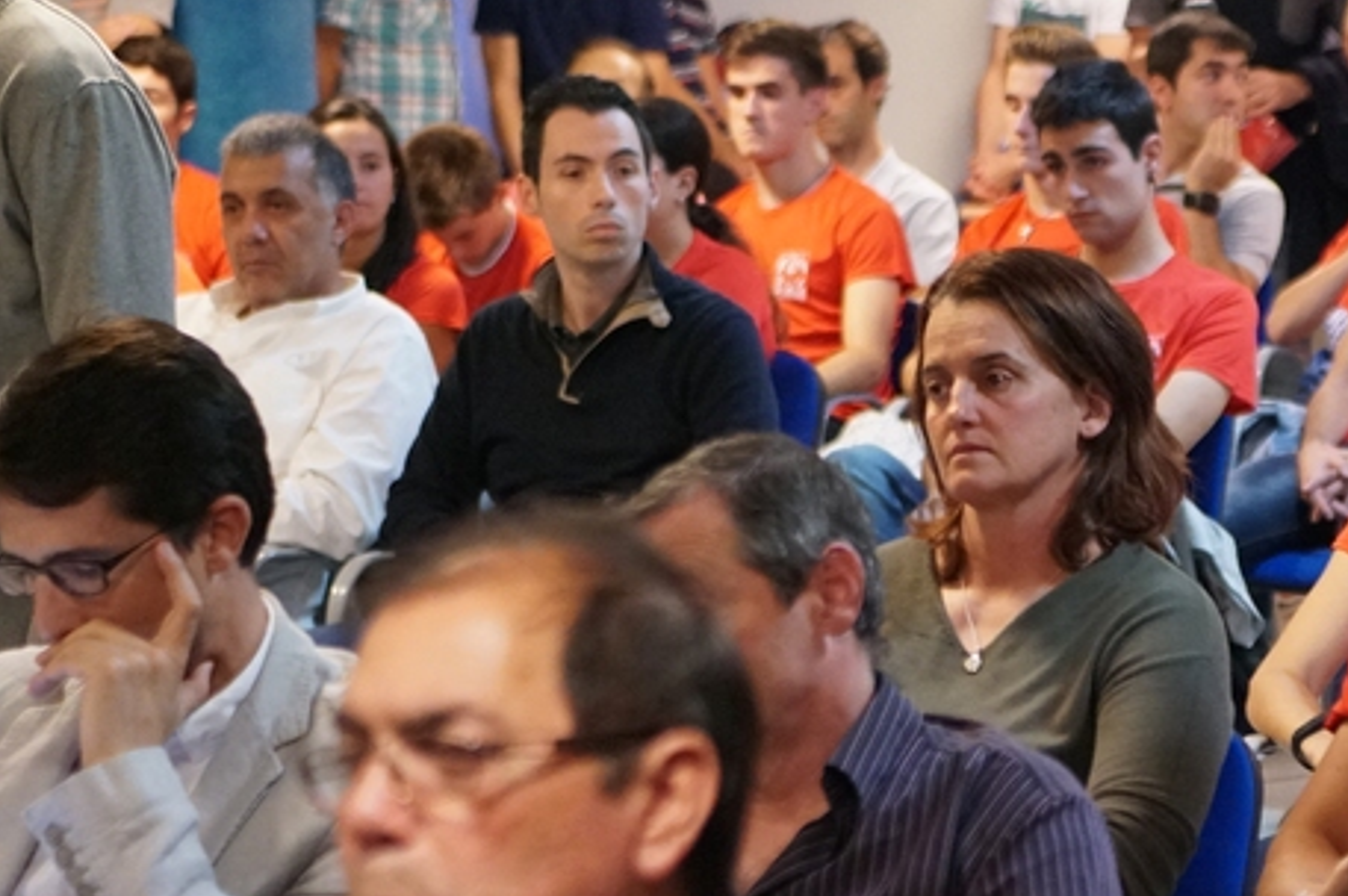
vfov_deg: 7.5
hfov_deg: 11.1
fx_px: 6885
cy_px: 557
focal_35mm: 184
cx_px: 1171
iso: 6400
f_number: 2.8
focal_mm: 70
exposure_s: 1/160
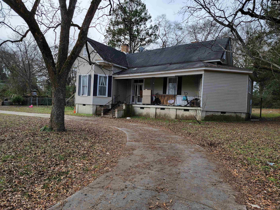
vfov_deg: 56.8
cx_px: 140
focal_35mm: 24
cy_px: 105
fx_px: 194
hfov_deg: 71.6
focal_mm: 6.7
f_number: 1.8
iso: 16
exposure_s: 1/460
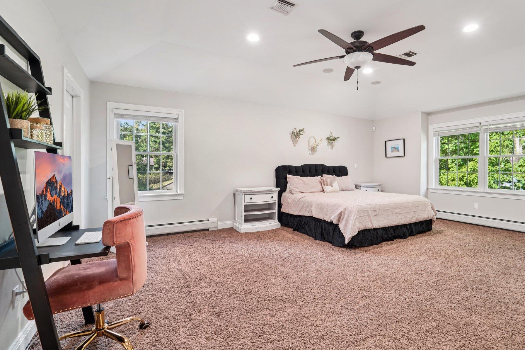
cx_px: 287
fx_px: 233
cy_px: 172
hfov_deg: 96.5
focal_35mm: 16
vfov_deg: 73.7
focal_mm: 14
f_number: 8
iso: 400
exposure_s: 1/10
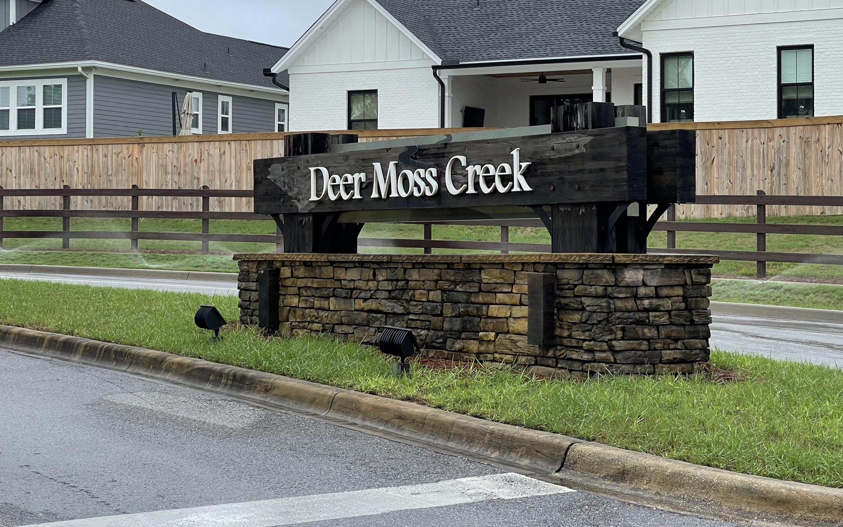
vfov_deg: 16.7
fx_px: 1792
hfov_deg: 26.5
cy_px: 174
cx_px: 458
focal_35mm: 78
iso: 20
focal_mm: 7.5
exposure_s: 1/405
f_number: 2.2
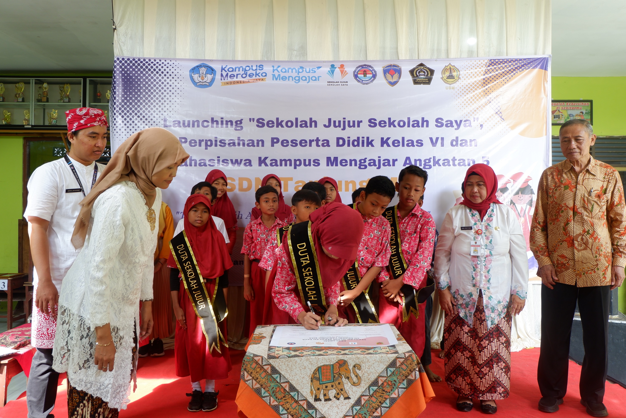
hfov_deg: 61.9
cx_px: 313
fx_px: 522
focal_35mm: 30
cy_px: 209
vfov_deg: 43.6
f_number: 3.8
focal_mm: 20.1
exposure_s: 1/42
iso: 200
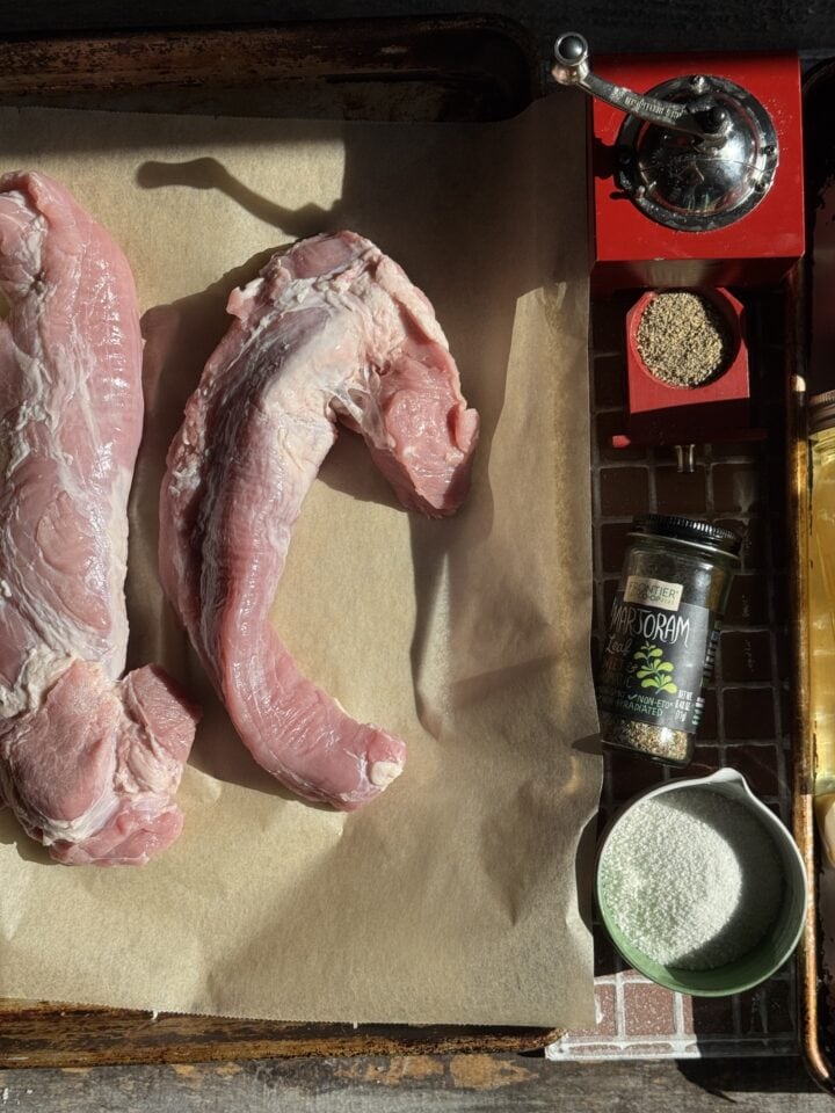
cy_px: 556
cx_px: 418
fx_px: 1544
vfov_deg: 39.7
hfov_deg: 30.3
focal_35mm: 48
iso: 64
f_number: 1.78
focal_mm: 6.76
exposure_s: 1/6410
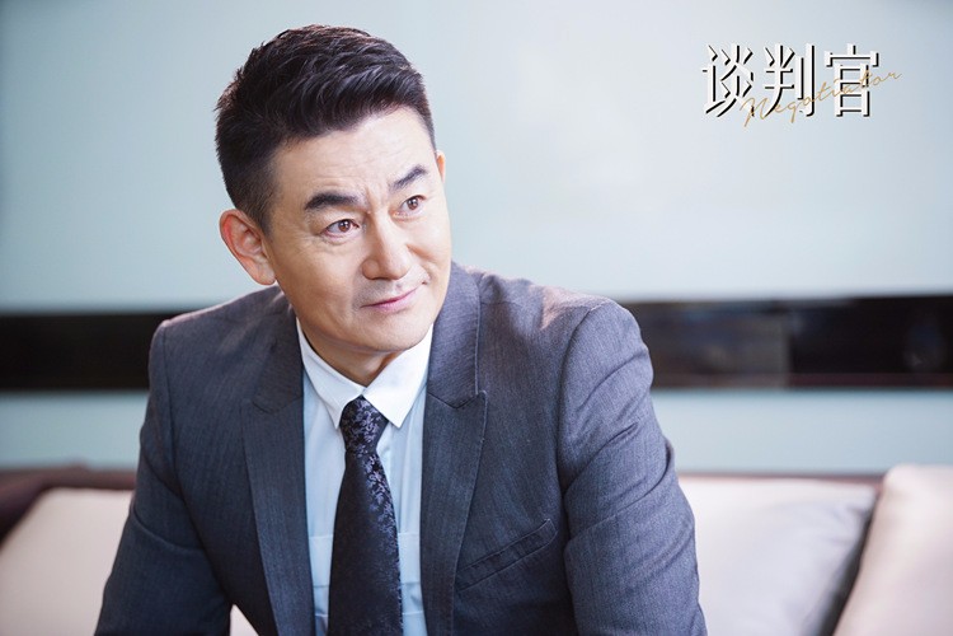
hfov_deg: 14.2
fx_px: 3838
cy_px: 318
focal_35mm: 145
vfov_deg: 9.5
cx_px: 476
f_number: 3.2
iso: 800
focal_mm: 145
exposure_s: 1/80
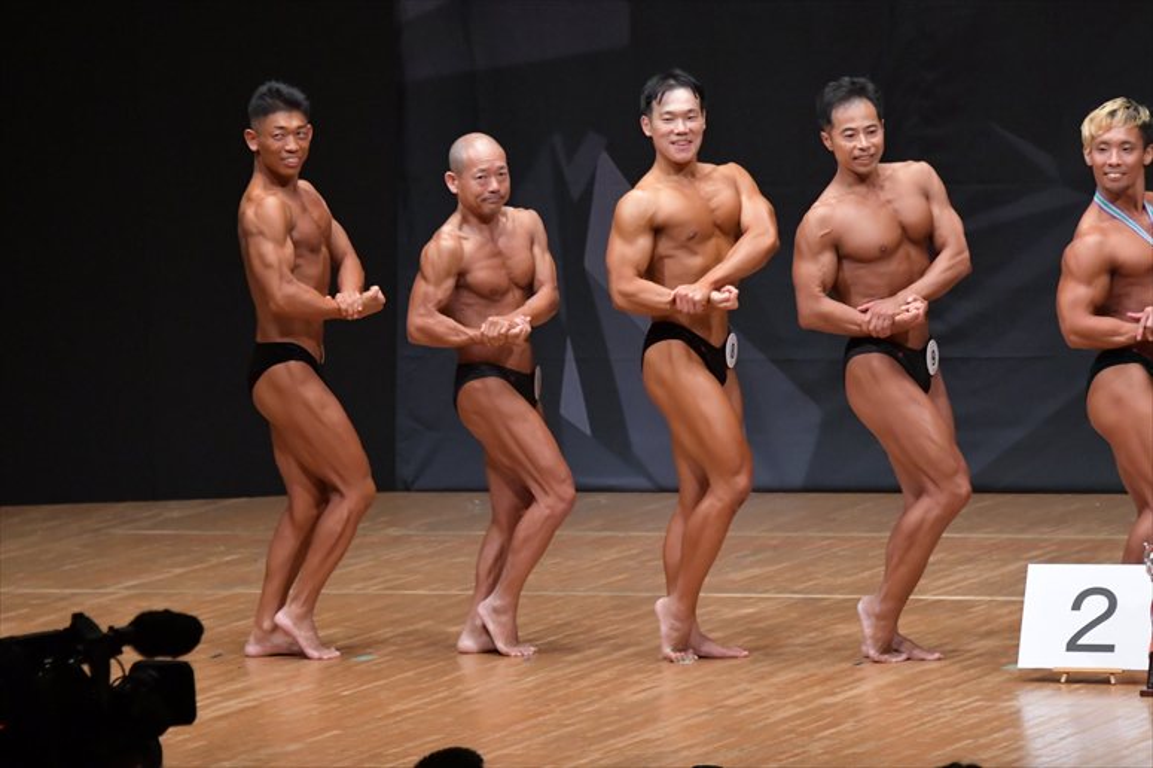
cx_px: 576
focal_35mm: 270
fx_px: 8643
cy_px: 384
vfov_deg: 5.1
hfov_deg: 7.6
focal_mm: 180
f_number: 5.6
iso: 6400
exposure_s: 1/400
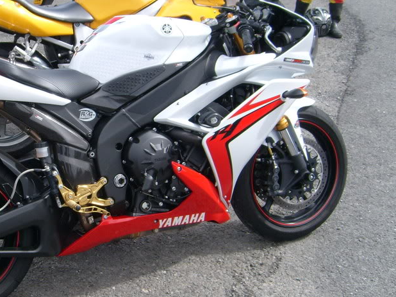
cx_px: 90
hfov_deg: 32.5
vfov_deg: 25.2
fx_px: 663
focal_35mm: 58
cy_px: 158
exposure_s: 1/125
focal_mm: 5.8
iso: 80
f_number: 7.1
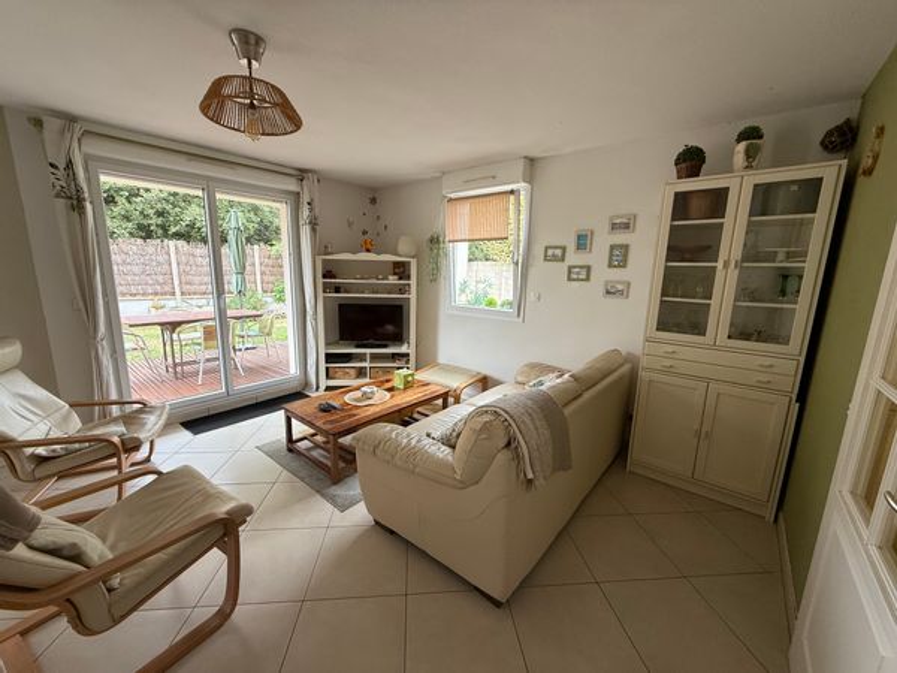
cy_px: 336
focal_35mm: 14
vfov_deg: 85.7
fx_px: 363
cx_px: 448
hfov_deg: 102.1
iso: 125
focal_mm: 2.22
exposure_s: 1/99
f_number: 2.2
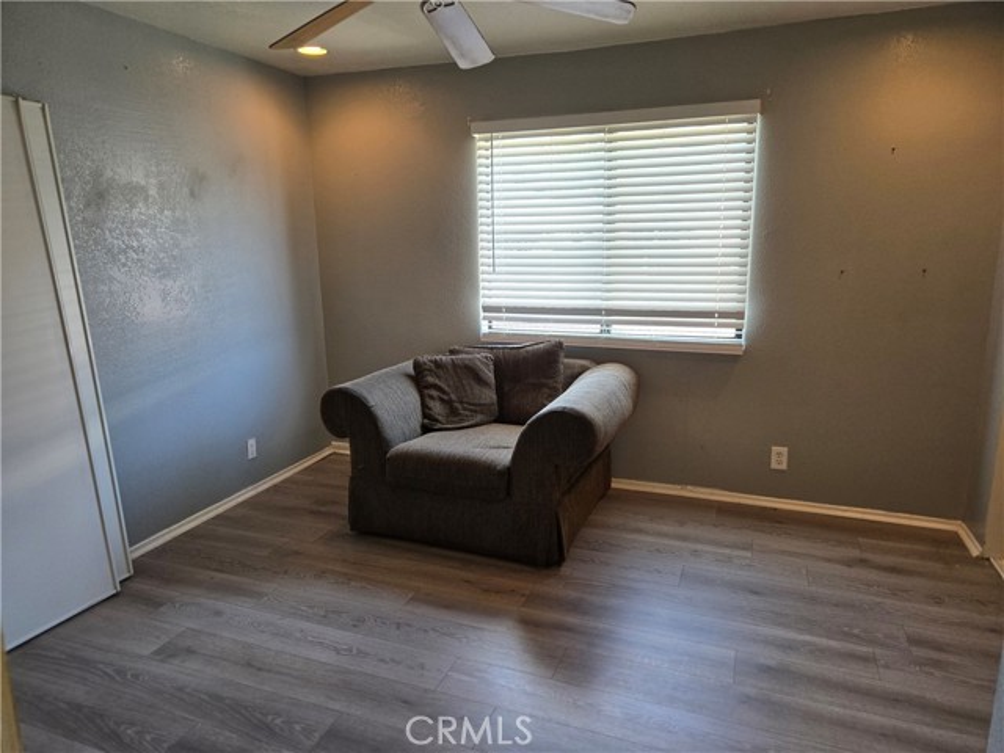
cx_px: 502
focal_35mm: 23
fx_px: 667
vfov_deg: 58.9
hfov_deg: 73.9
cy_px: 376
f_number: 1.8
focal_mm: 5.4
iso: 160
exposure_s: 1/120
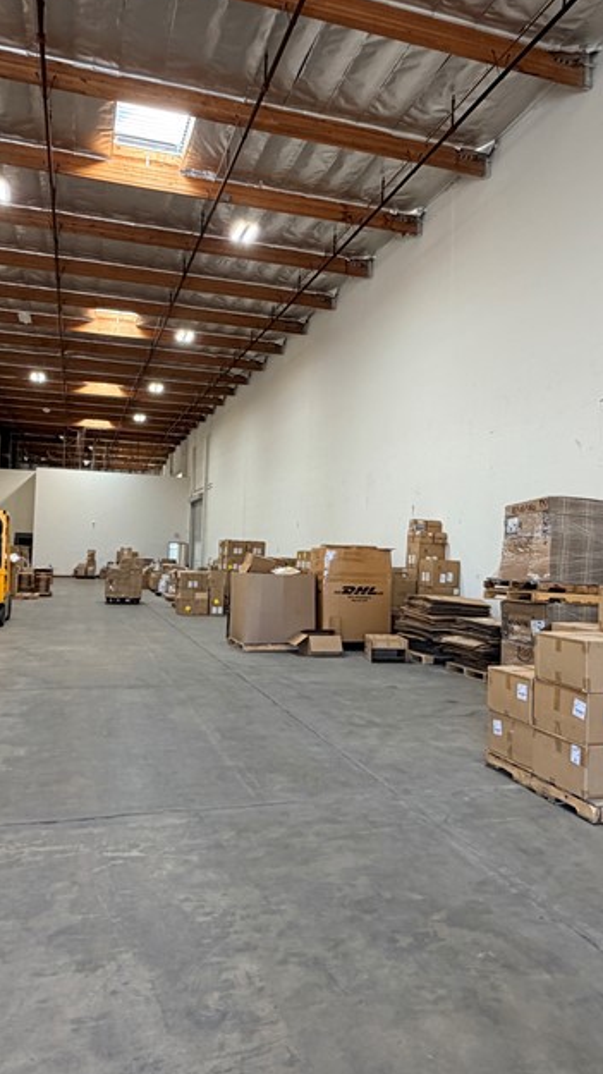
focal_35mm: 25
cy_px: 524
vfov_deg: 74.1
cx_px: 301
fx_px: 711
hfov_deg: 45.9
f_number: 2.2
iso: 160
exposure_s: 1/121
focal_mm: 2.22
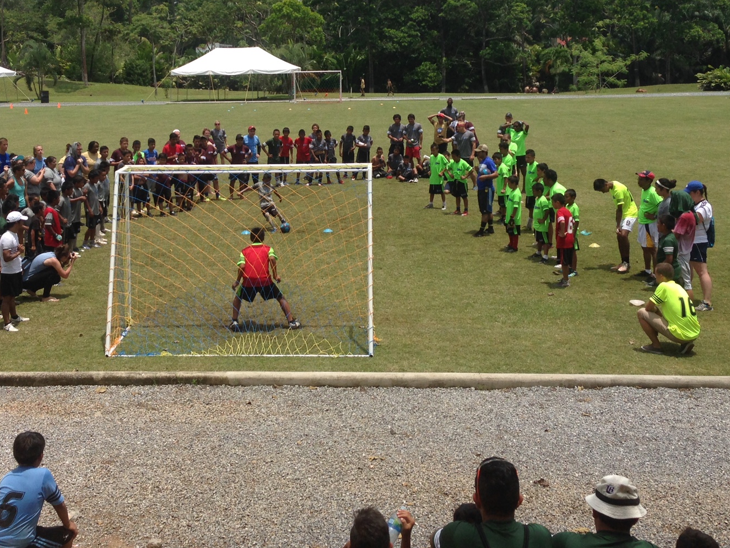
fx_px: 1076
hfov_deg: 37.4
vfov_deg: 28.1
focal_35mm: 51
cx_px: 295
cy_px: 126
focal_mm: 4.12
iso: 50
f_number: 2.4
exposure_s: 1/1938
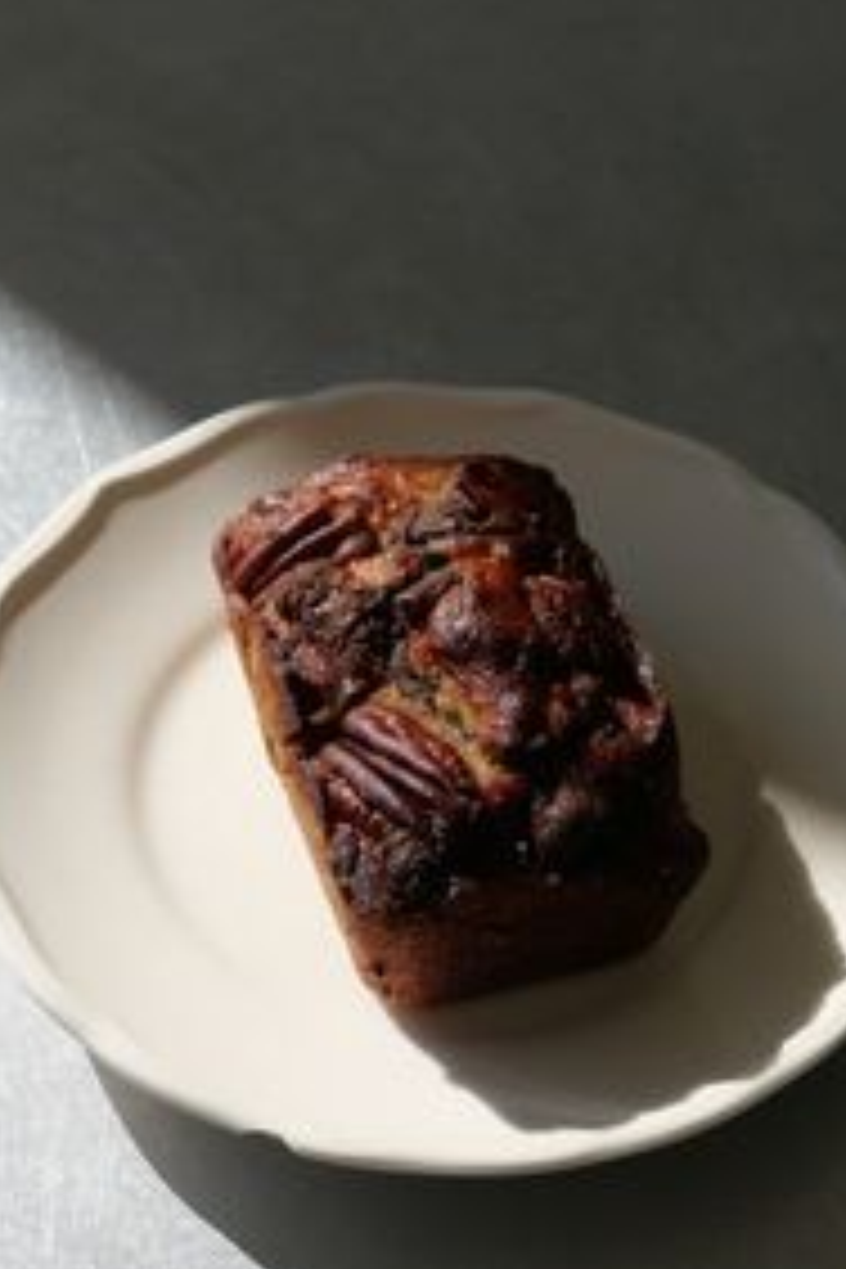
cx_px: 387
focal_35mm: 118
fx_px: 4159
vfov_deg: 17.3
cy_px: 641
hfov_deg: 11.6
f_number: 5.6
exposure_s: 1/800
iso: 200
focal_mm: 34
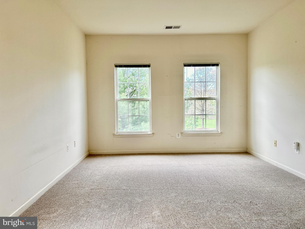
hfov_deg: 67.3
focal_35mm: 26
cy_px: 114
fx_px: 229
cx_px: 152
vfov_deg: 53.1
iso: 50
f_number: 1.5
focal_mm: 5.7
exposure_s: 1/294
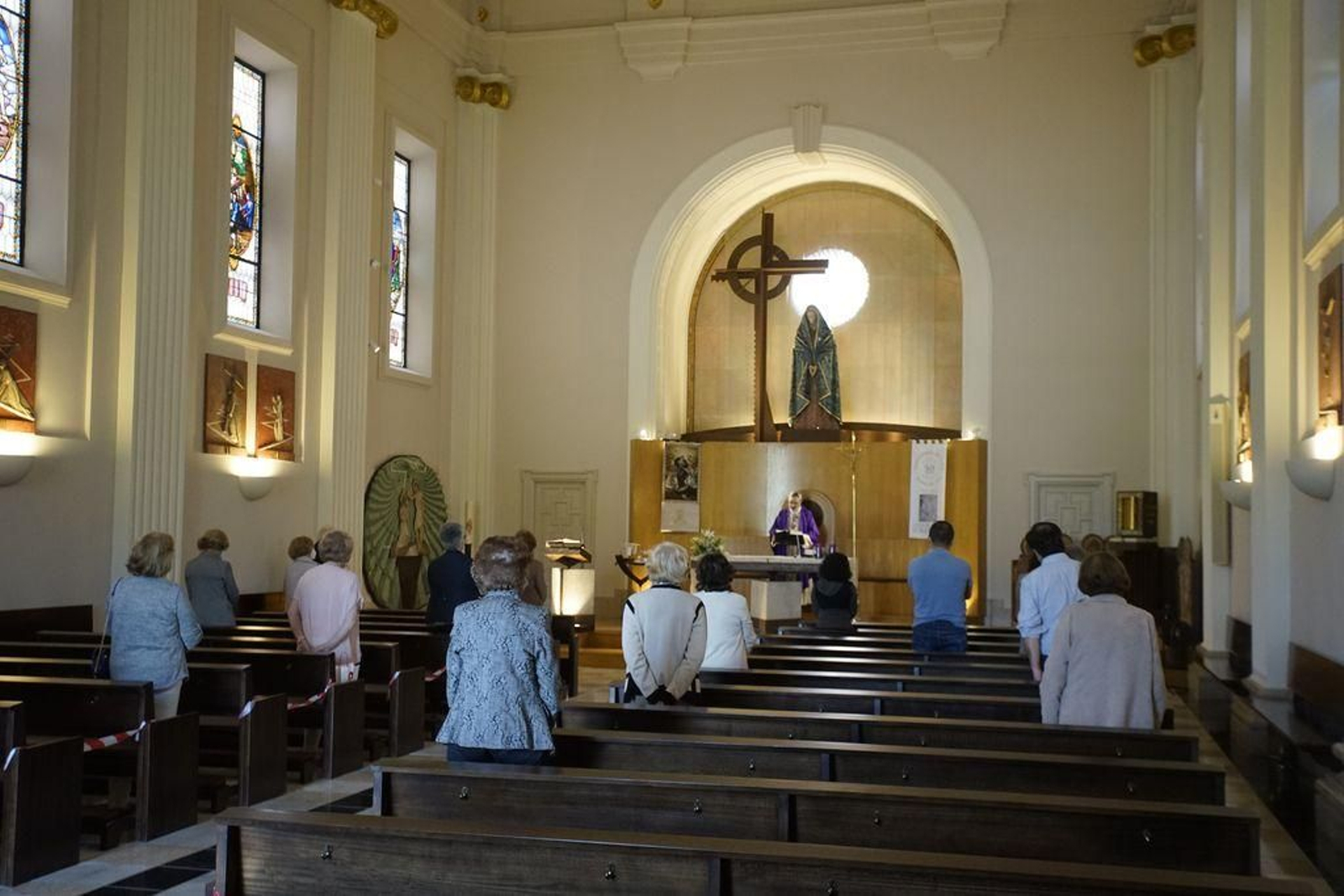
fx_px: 1493
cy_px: 448
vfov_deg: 33.4
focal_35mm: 40
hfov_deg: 48.5
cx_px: 672
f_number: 4
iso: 2500
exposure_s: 1/160
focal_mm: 40
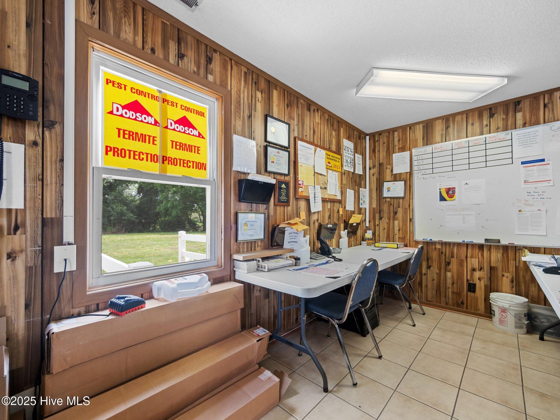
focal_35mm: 14
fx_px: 226
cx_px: 280
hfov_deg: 102.1
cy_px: 210
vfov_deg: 85.7
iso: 400
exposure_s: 1/30
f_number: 4
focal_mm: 7
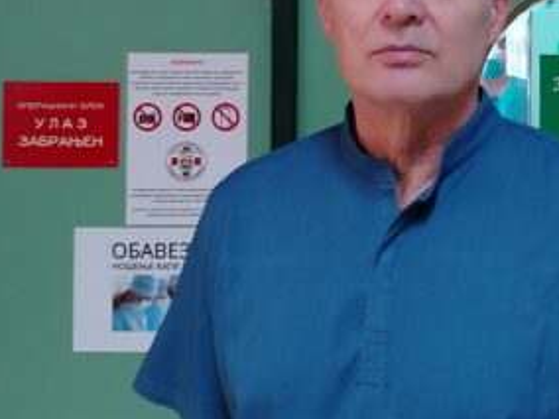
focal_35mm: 65
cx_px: 421
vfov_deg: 22.1
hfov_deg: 29.3
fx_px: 1050
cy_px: 49
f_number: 1.75
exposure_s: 1/20
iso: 1225
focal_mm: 5.25
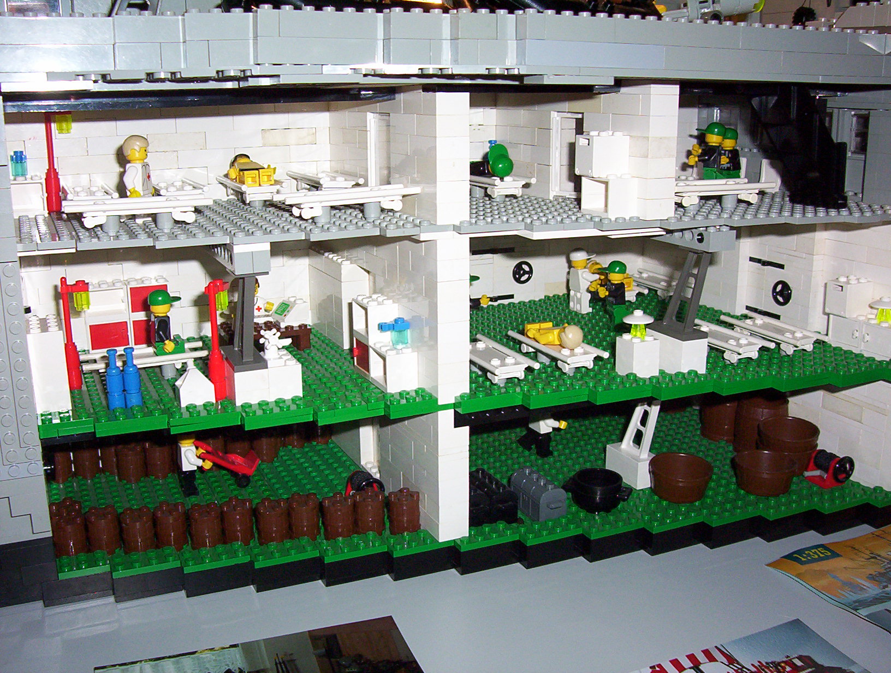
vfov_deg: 33.7
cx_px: 446
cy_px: 336
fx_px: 1109
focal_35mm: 43
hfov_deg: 43.8
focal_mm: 5.77
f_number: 2.73
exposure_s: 1/60
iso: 140
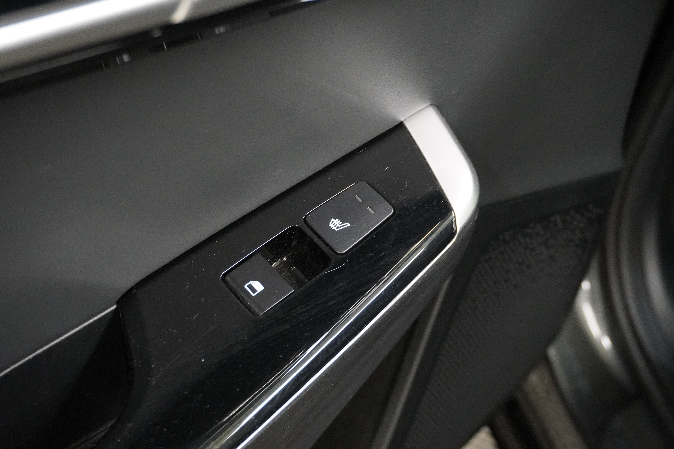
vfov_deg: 28.1
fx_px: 899
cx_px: 337
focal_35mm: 48
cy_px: 224
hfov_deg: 41.1
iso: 6400
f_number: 5
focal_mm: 32
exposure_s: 1/50
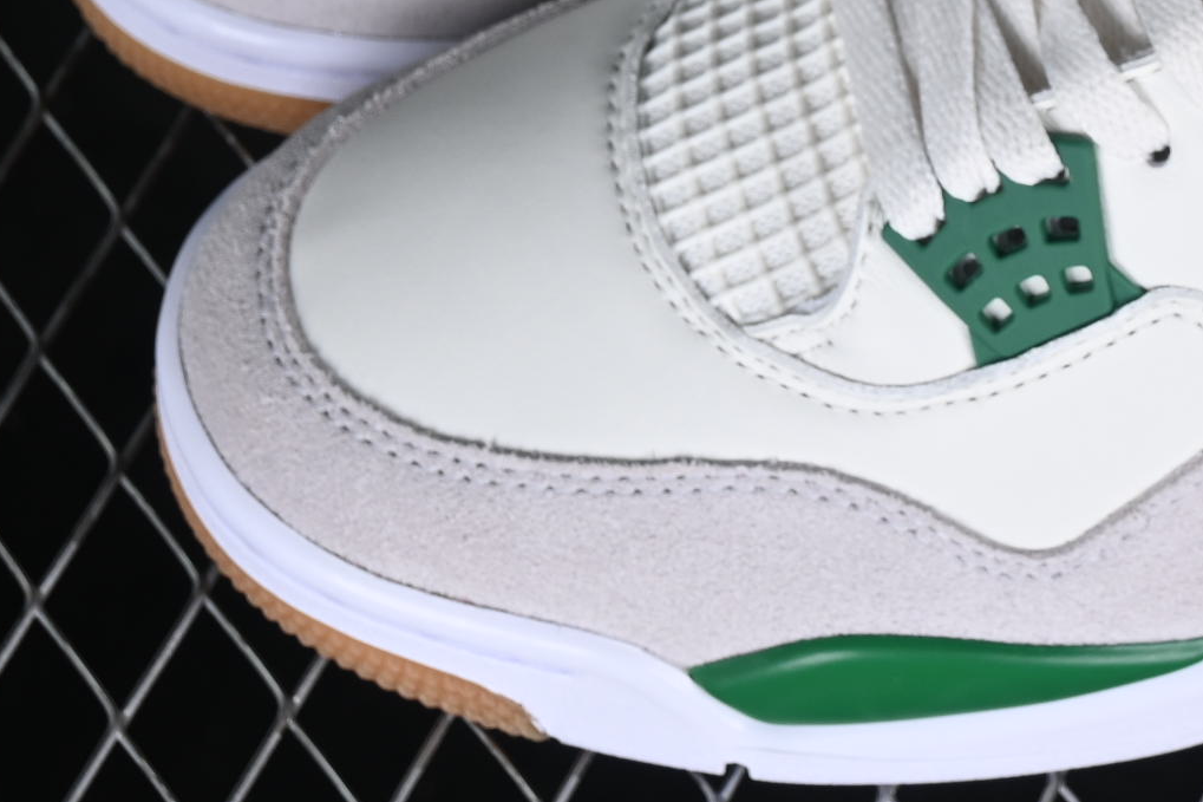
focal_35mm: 205
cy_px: -163
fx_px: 6849
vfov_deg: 6.7
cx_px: 1268
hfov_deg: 9.9
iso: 160
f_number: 8
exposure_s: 1/125
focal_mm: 50
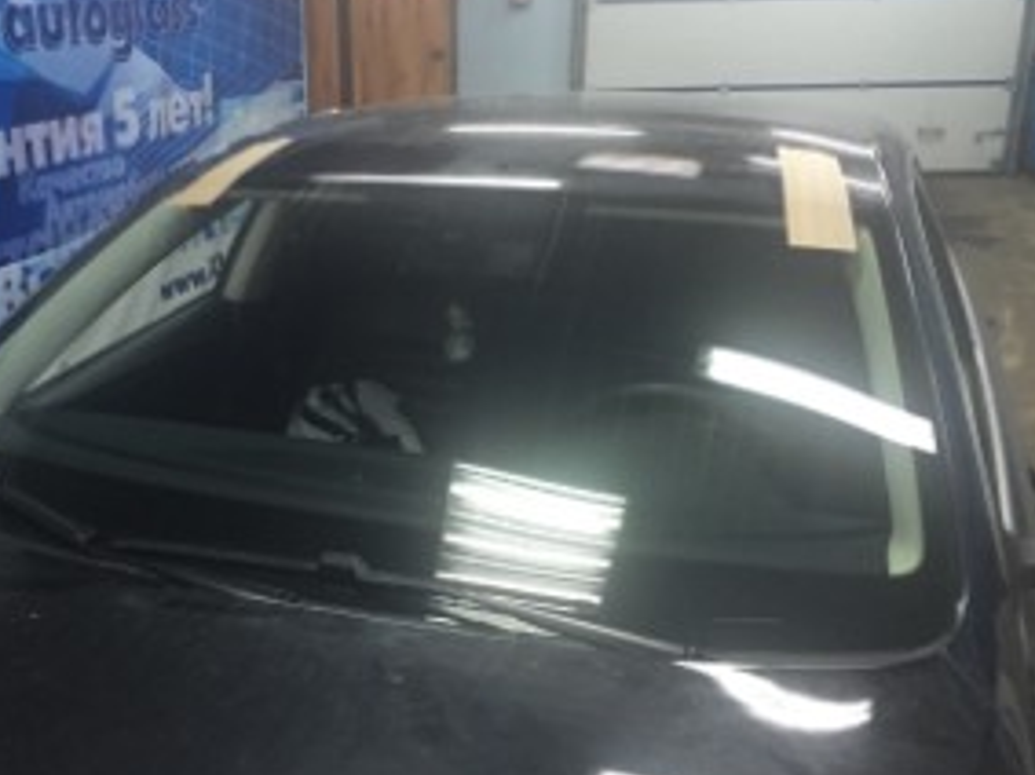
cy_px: 435
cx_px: 333
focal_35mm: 41
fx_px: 1225
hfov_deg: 45.0
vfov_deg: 35.1
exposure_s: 1/33
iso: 200
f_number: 2.2
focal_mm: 4.15
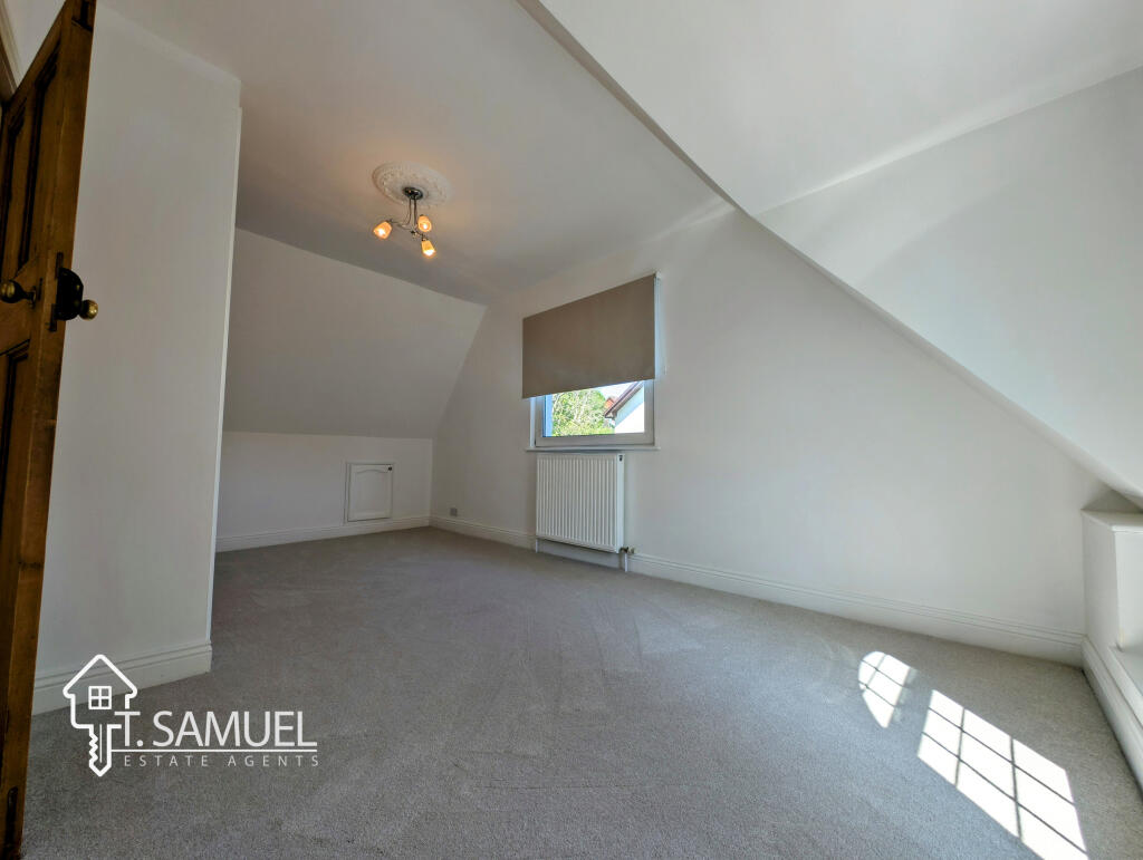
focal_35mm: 12
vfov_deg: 94.6
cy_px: 430
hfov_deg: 110.5
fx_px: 397
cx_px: 572
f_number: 1.95
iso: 42
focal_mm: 2.23
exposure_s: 1/333
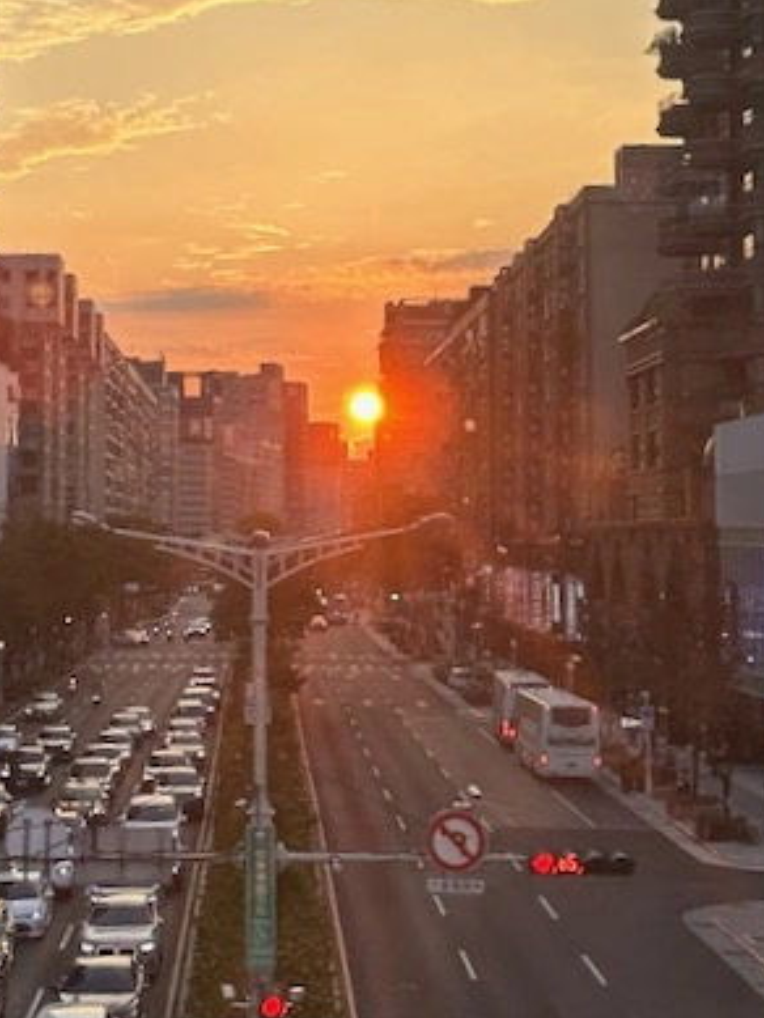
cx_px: 215
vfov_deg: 24.6
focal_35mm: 79
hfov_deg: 18.6
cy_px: 372
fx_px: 2324
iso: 64
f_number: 1.8
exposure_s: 1/229
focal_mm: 6.9
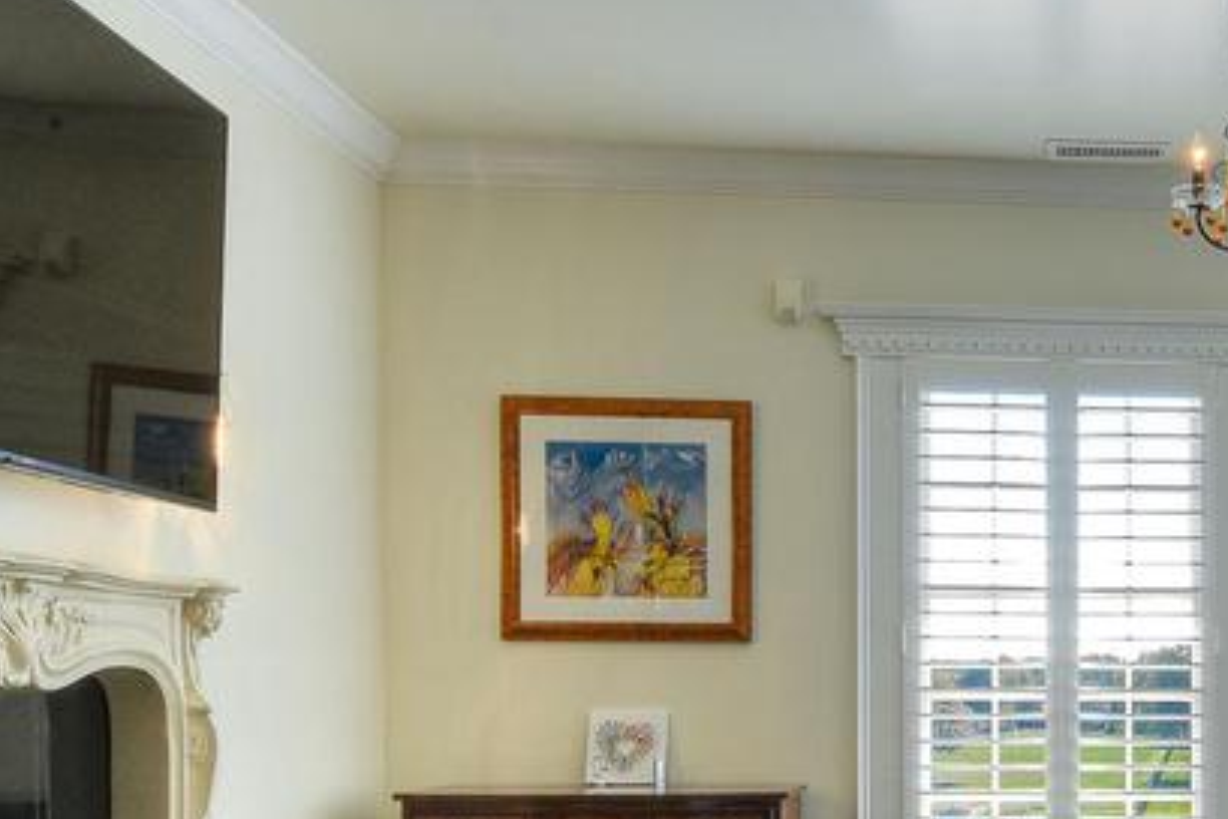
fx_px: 1808
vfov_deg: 24.8
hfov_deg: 34.0
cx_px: 1243
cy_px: 738
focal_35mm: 53
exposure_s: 1/1.67
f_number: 22
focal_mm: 15
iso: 100
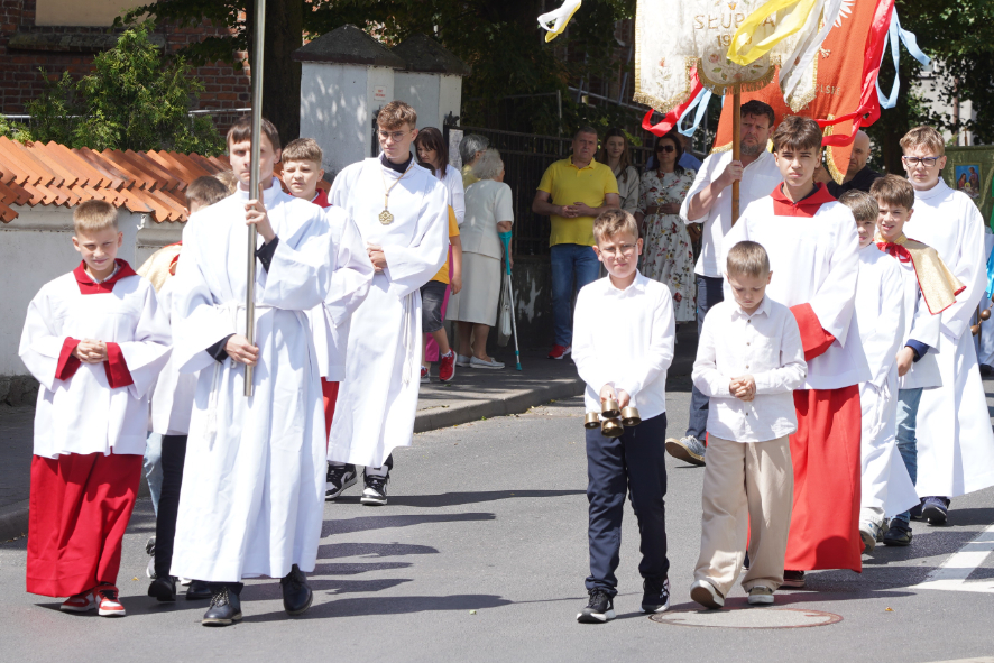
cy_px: 284
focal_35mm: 154
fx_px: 4253
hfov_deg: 13.3
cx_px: 565
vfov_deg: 8.9
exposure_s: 1/160
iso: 100
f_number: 8
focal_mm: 105
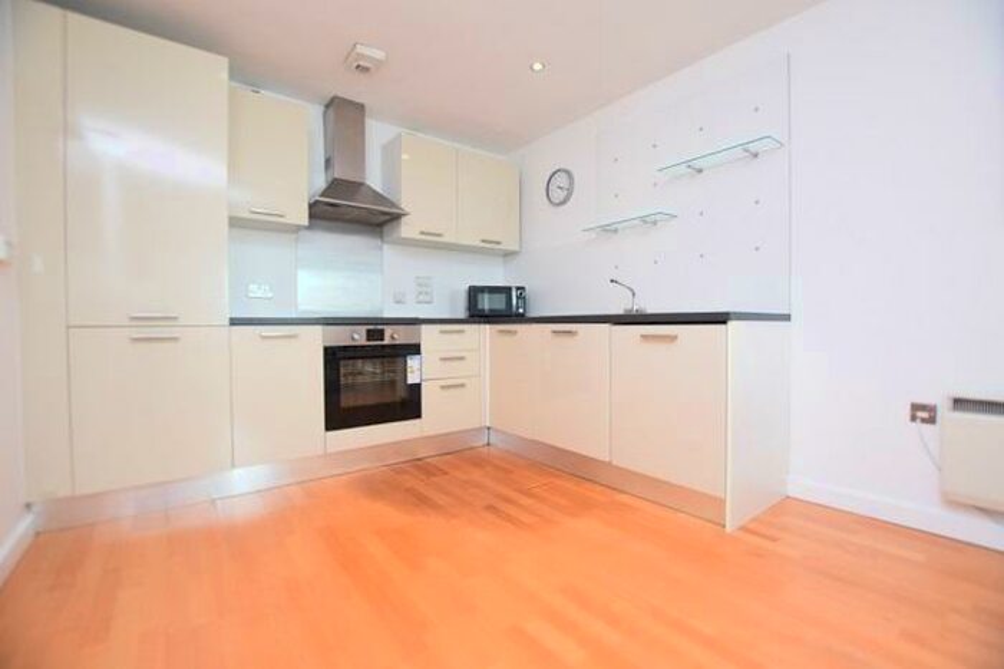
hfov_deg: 100.4
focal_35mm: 15
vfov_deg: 77.3
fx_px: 418
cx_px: 502
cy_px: 334
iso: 400
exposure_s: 1/60
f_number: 4
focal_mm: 10
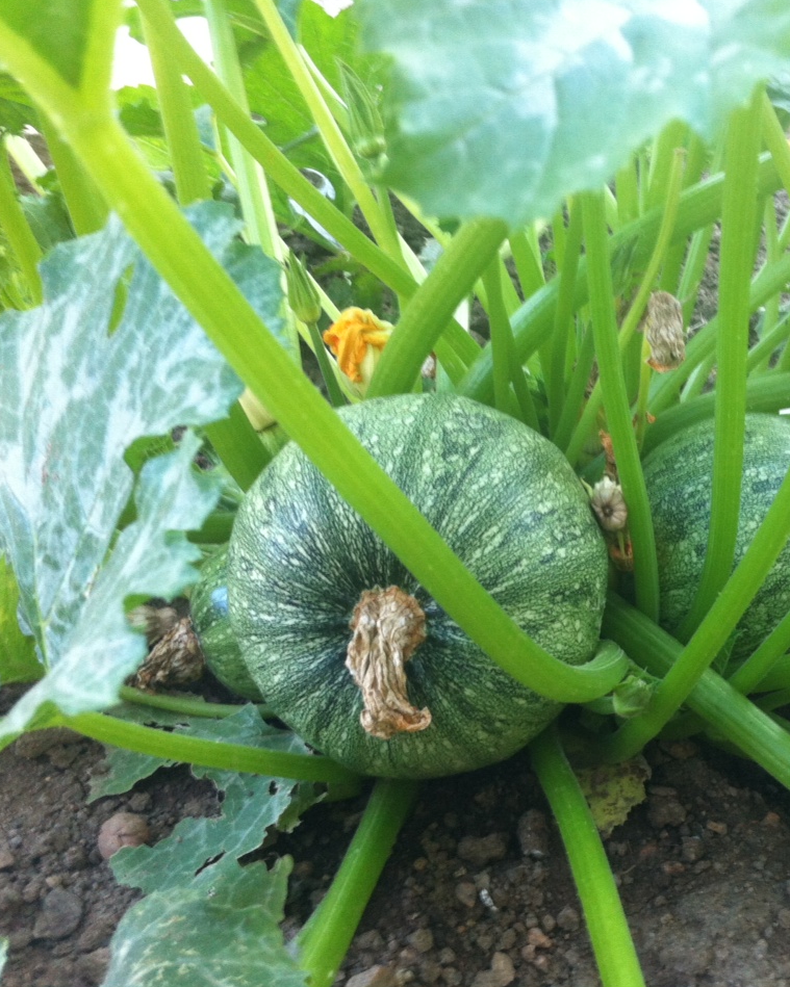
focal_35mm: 46
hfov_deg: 32.1
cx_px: 591
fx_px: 1345
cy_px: 492
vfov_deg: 40.3
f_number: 2.8
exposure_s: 1/15
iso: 100
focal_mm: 3.85
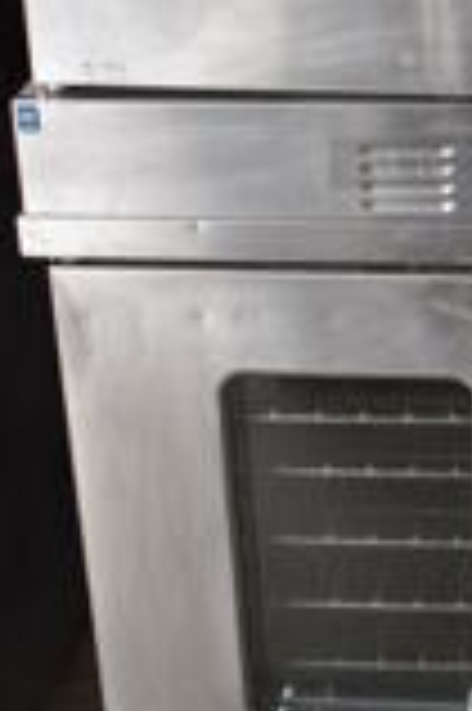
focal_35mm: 82
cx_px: 593
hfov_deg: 15.9
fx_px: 1616
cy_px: 65
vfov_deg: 24.1
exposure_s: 1/250
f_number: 4
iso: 400
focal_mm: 18
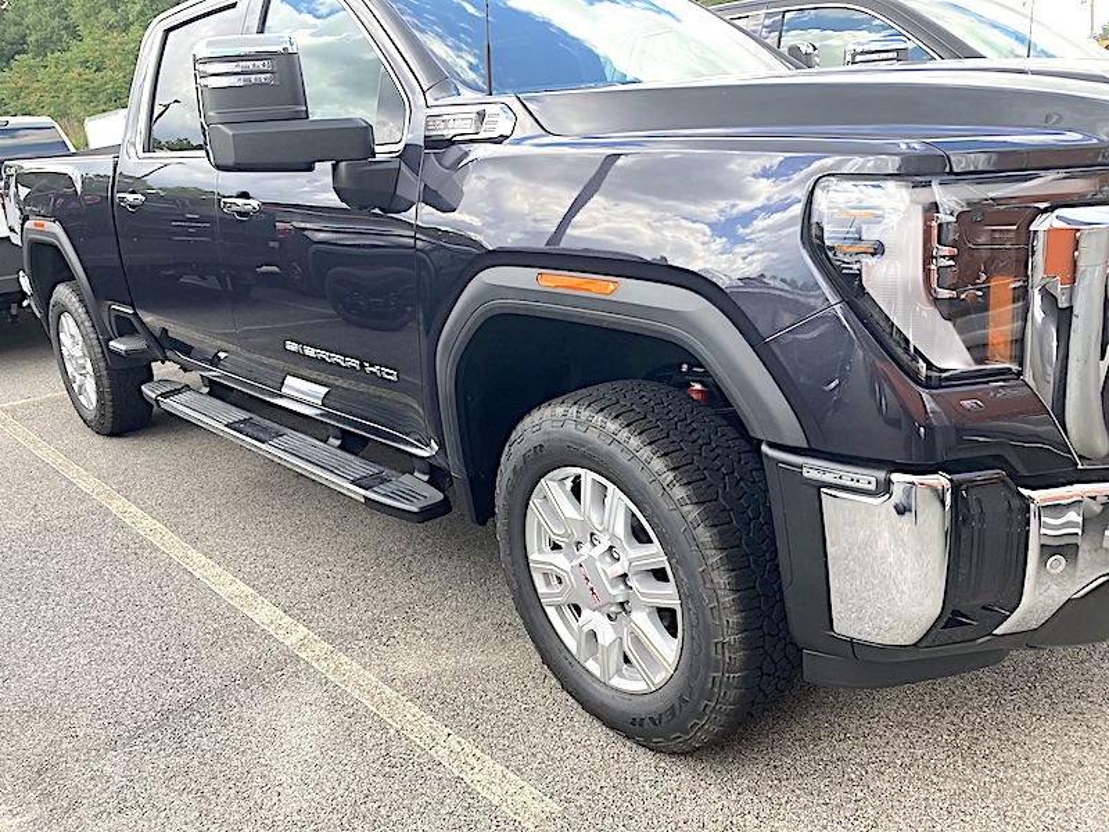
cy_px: 416
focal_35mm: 28
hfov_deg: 63.4
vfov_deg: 49.7
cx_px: 554
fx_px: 897
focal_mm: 3.99
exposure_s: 1/201
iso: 20
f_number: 1.8
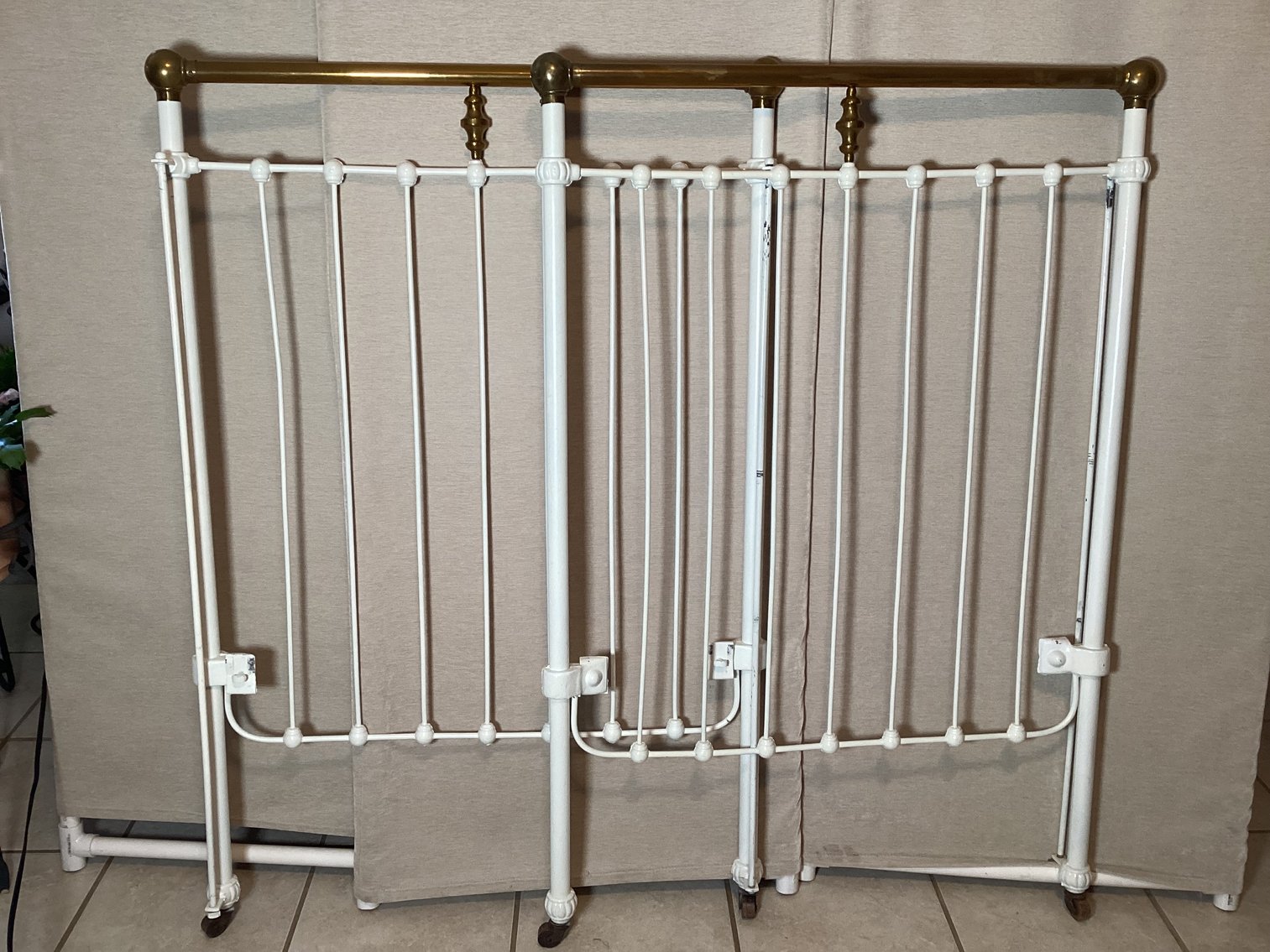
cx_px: 635
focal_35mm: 31
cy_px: 476
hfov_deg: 58.3
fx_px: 1137
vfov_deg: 45.4
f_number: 2.4
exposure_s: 1/60
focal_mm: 3.3
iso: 125
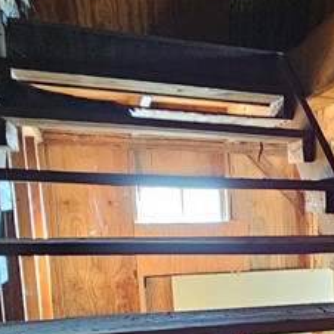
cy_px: 307
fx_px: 568
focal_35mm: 52
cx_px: 466
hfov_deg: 26.3
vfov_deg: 31.1
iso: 640
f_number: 2.2
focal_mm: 2.2
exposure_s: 1/24
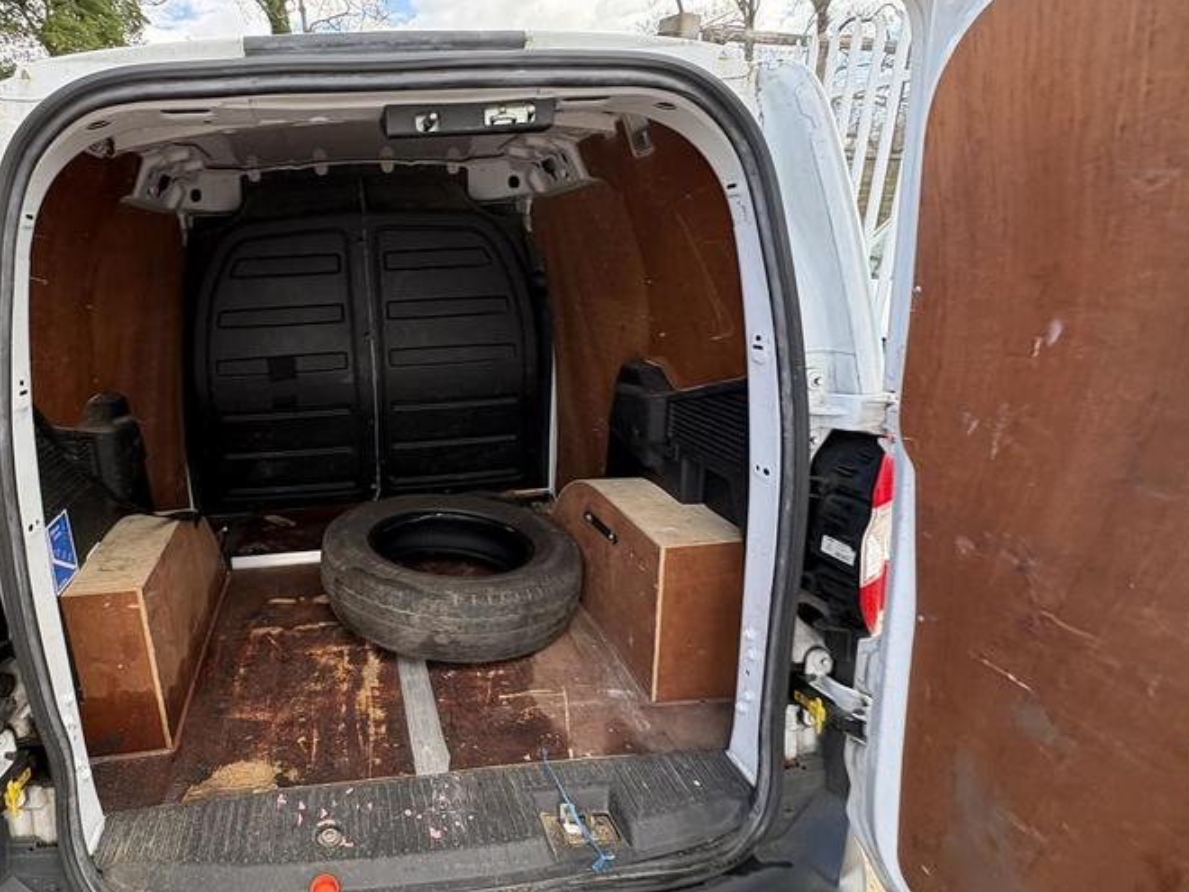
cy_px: 460
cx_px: 391
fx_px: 653
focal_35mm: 19
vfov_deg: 68.7
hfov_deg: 81.6
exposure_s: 1/118
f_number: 2.2
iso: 125
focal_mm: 2.22
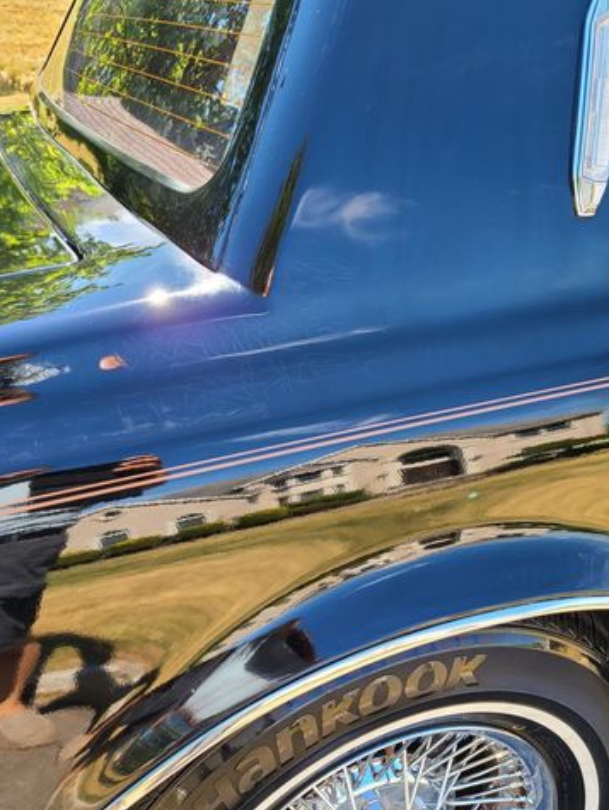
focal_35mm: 35
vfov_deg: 52.6
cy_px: 406
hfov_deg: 40.7
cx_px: 324
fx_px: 820
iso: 40
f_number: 1.8
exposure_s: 1/188
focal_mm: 5.4
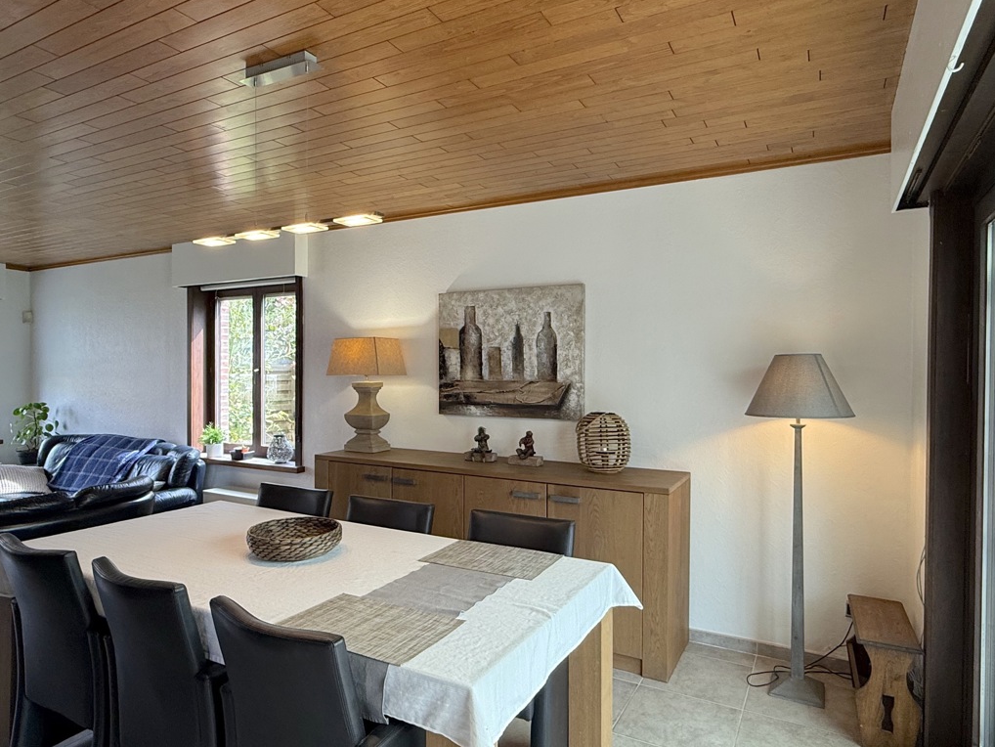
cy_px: 379
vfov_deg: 61.1
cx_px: 485
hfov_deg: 76.4
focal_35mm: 22
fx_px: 633
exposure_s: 1/100
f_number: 2.2
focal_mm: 2.22
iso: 125
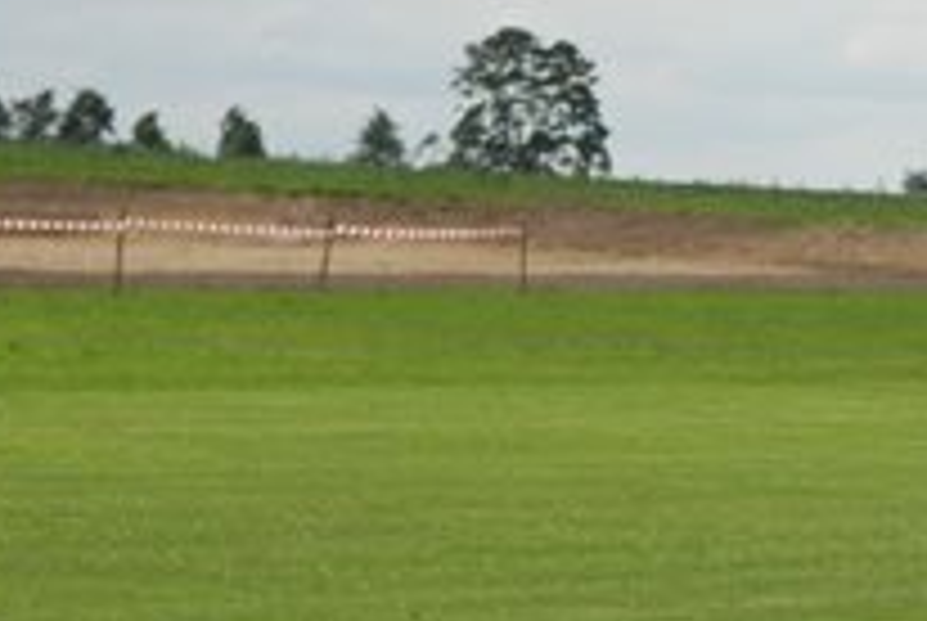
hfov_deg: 5.0
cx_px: 1377
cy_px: 554
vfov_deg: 3.4
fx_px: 10495
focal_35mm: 407
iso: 100
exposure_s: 1/400
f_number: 5.6
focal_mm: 70
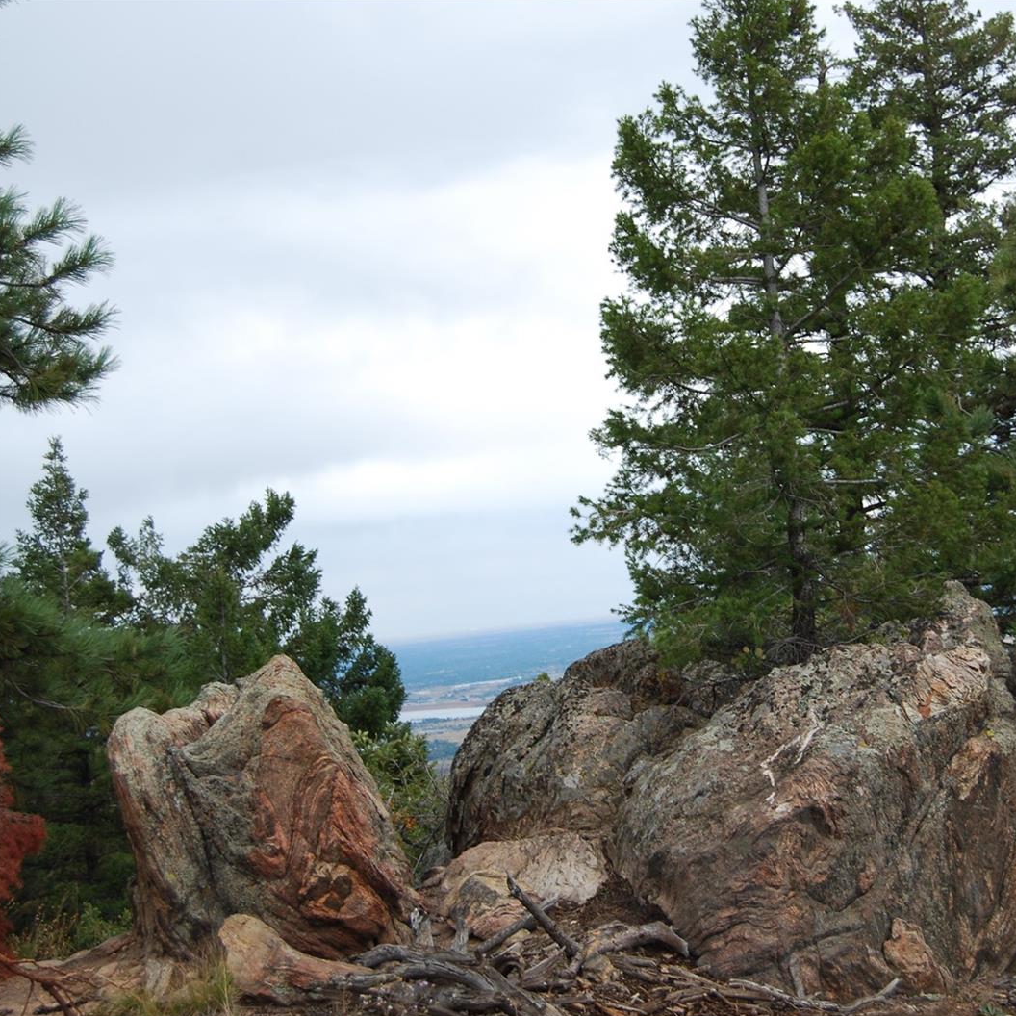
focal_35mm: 58
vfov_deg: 29.6
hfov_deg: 29.4
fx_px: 1926
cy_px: 511
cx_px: 655
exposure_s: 1/60
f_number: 5.6
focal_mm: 30
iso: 200
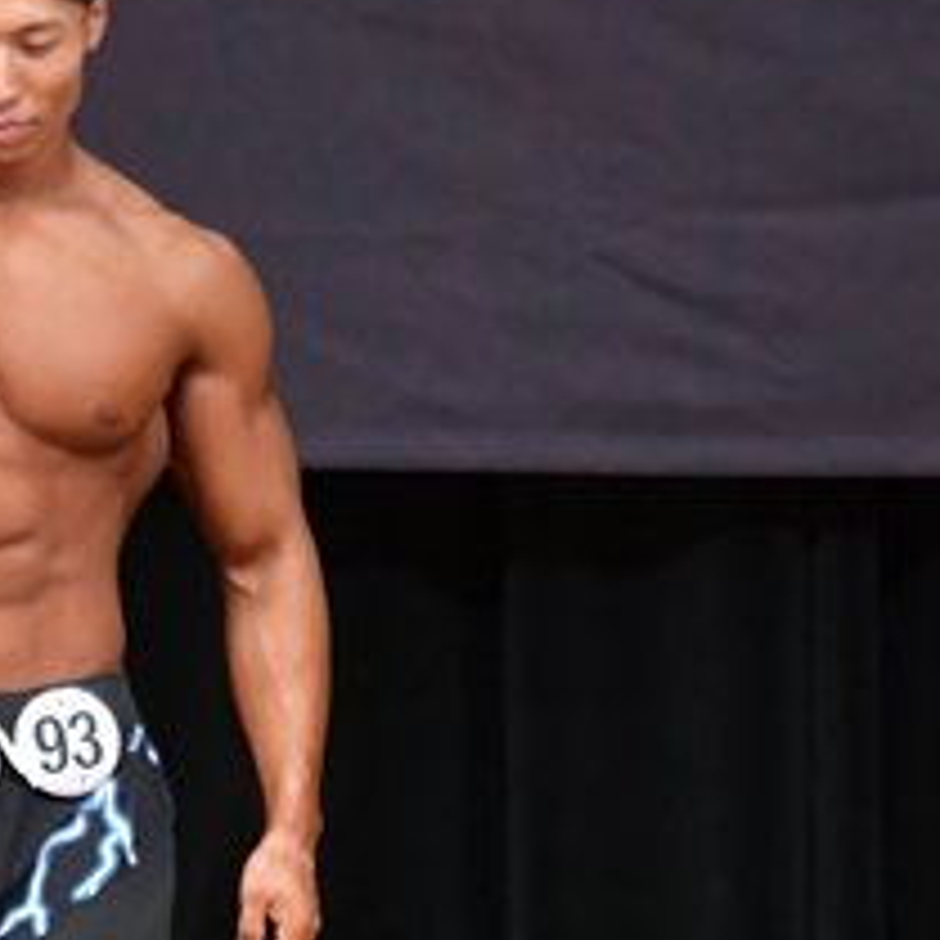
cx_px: -83
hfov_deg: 2.0
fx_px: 27527
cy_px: 805
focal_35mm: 896
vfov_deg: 2.0
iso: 5000
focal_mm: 190
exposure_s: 1/400
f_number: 5.6
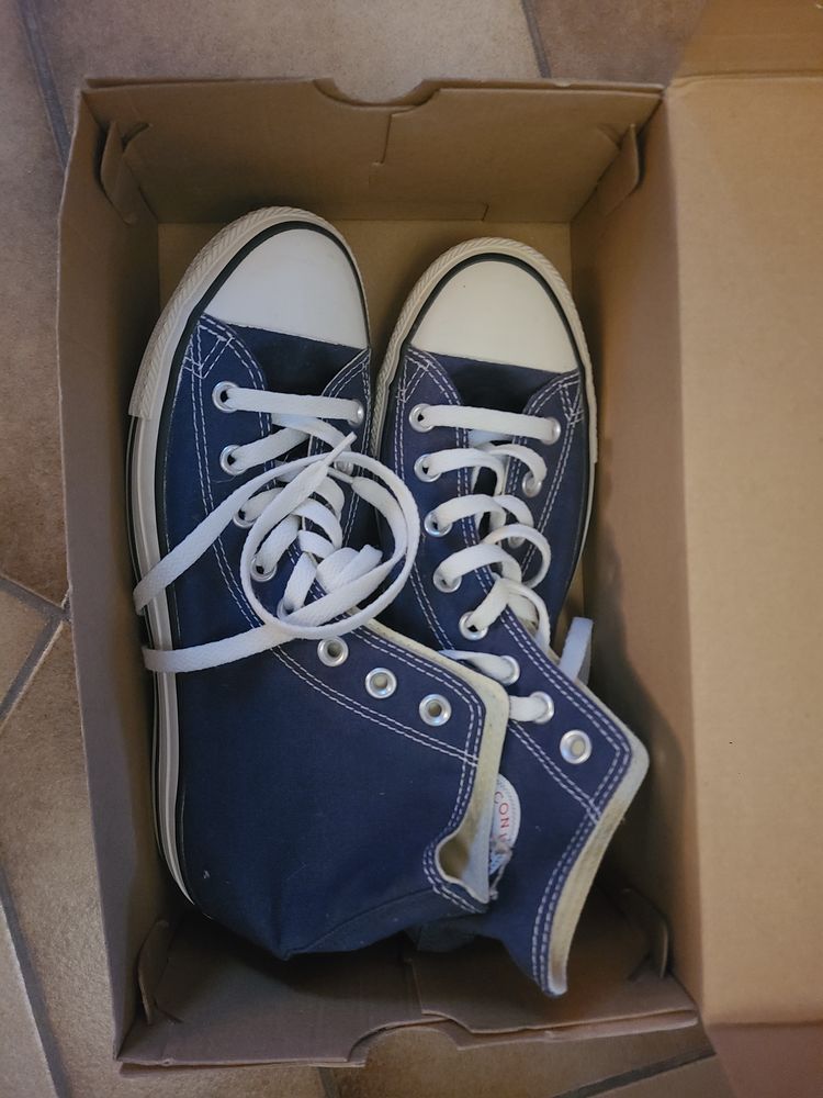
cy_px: 549
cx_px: 412
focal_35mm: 26
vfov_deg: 67.3
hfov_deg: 53.1
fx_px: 824
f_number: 1.8
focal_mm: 5.4
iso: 1000
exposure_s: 1/25
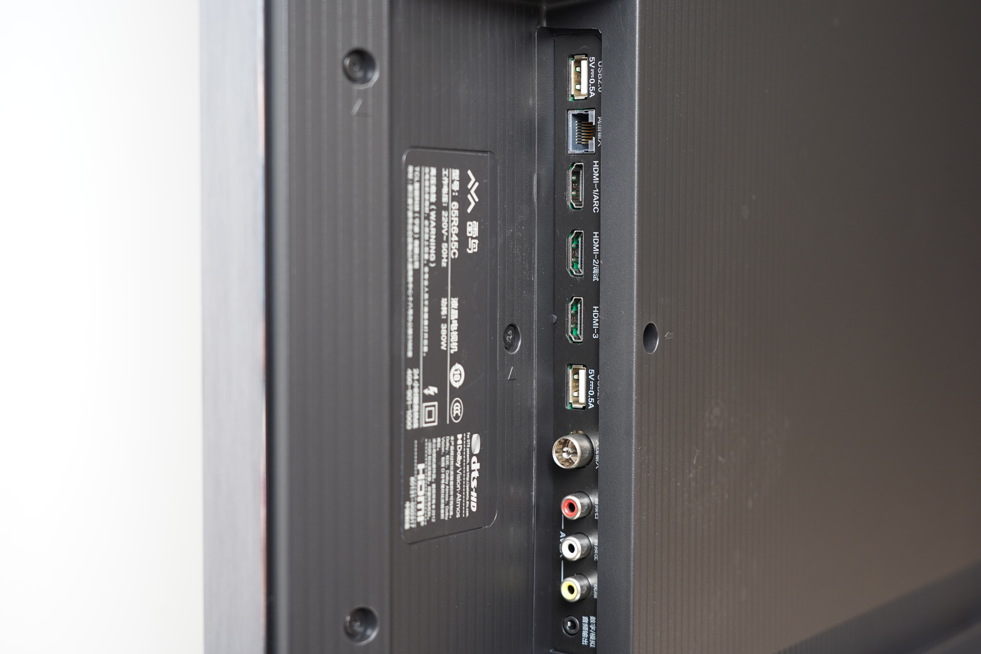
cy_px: 327
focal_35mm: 57
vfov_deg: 23.8
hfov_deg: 35.1
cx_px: 490
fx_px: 1553
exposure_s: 1/13
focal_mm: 57
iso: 400
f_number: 5
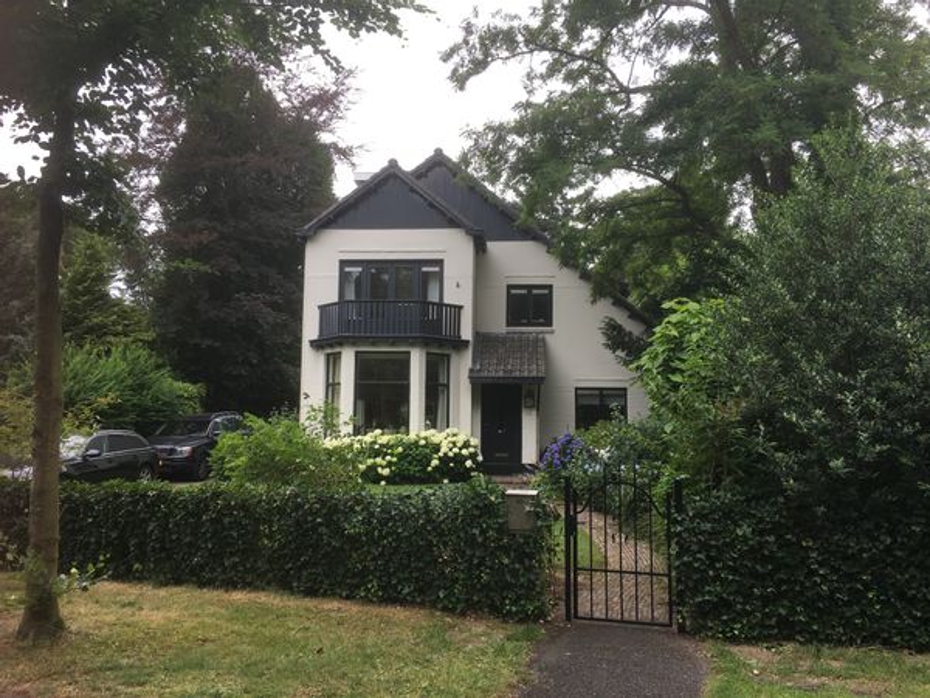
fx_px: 779
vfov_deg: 48.2
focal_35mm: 29
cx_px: 465
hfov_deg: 61.7
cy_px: 349
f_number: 2.2
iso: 25
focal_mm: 4.15
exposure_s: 1/275
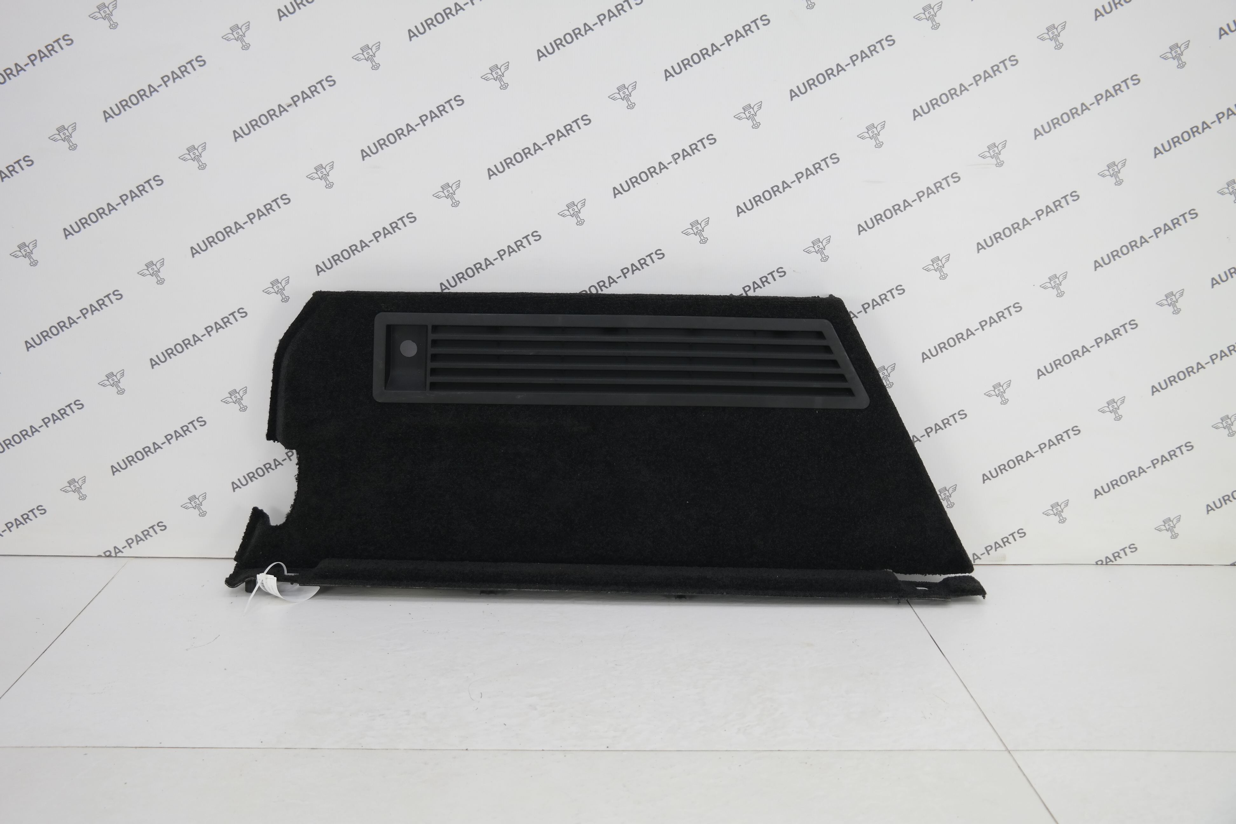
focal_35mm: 38
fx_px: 1305
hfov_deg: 50.7
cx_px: 618
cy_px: 412
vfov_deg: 35.1
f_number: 4
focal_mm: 25
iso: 200
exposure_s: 1/60
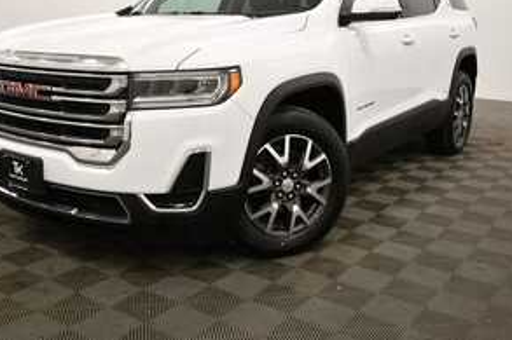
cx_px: 225
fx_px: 583
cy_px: 111
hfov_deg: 47.3
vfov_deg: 32.3
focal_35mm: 41
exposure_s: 1/160
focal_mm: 20
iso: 800
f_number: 5.6
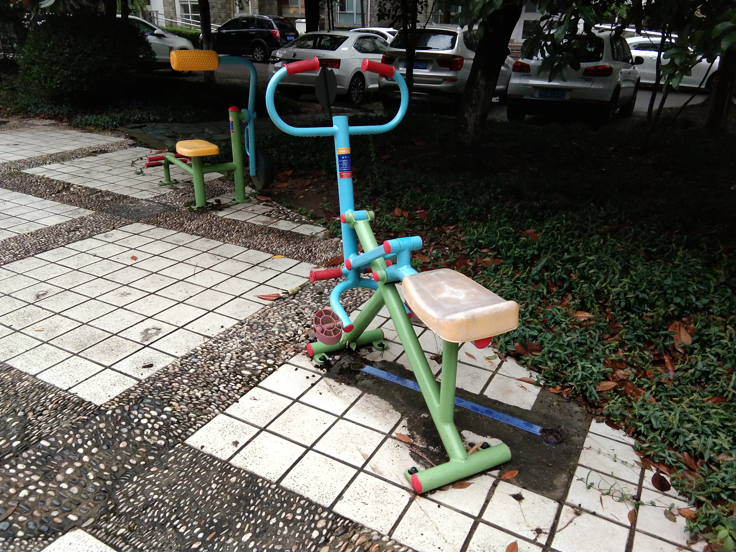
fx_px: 659
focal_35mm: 31
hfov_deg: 58.4
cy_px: 276
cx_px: 368
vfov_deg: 45.4
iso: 400
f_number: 2.2
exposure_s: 1/25
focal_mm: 3.69
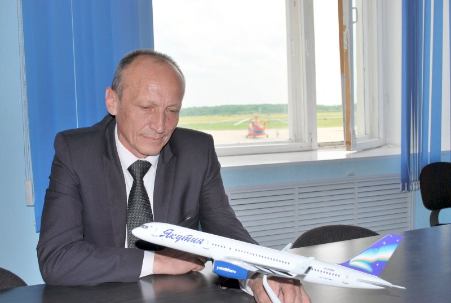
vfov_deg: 34.4
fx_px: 490
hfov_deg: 49.5
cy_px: 152
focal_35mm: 39
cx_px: 226
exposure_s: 1/200
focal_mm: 26
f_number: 6.3
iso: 100
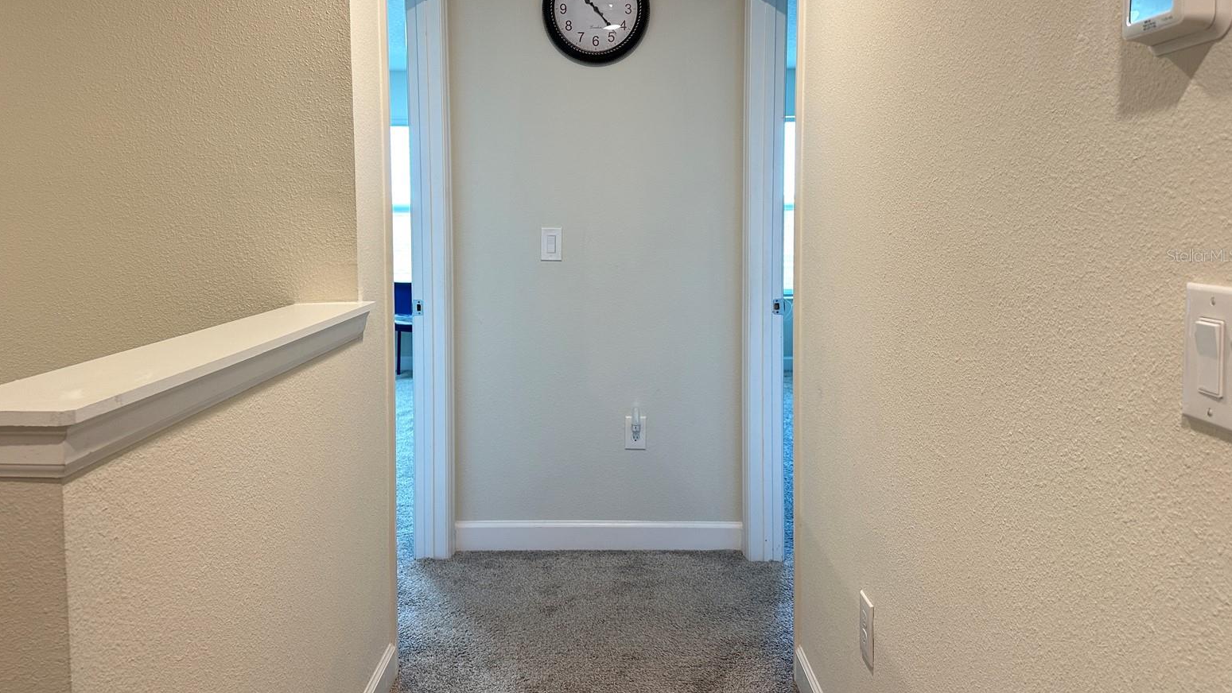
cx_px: 605
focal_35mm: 27
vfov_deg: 42.6
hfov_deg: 69.8
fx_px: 882
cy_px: 255
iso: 160
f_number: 1.78
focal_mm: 6.86
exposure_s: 1/60
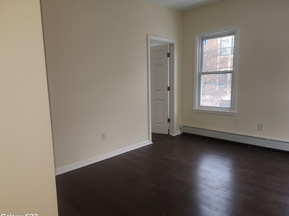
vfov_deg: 53.0
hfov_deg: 67.3
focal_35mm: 26
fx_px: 217
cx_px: 149
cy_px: 114
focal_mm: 5.4
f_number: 1.8
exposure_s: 1/25
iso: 100
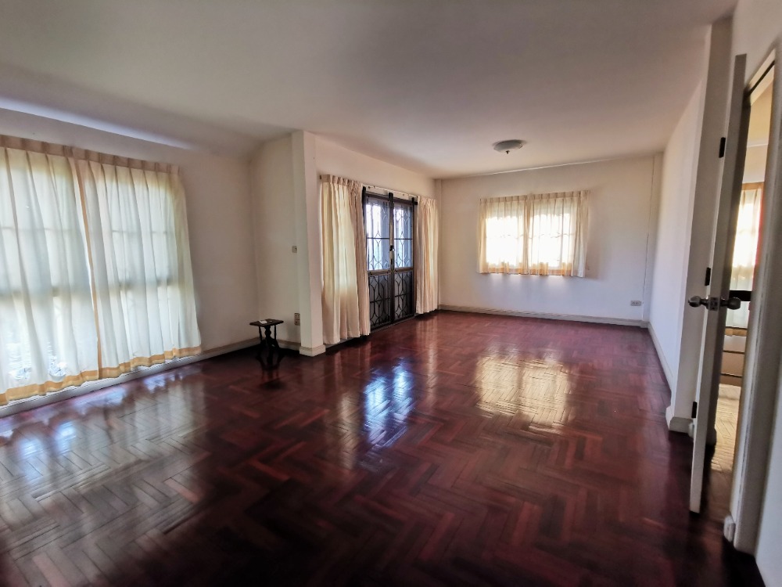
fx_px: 361
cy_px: 294
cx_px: 391
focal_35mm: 16
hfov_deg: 94.5
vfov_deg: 78.1
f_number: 2.2
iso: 250
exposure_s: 1/50
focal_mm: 2.35
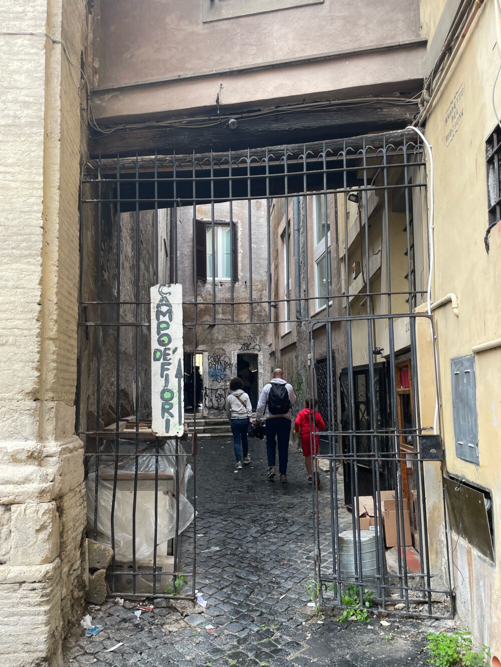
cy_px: 334
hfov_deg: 53.1
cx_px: 250
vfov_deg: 67.3
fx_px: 502
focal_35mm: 26
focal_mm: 4.2
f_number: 1.6
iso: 32
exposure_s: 1/121
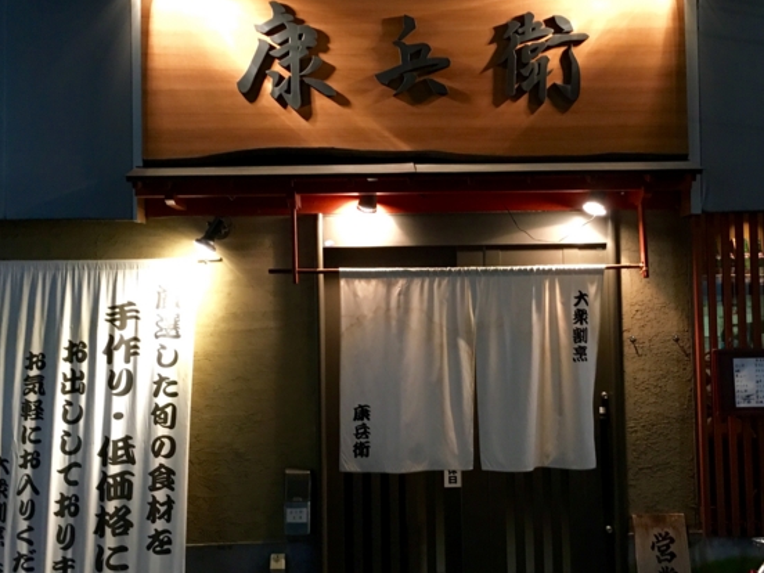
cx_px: 412
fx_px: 927
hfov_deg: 44.8
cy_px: 271
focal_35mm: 42
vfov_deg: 34.3
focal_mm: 4.15
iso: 200
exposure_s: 1/17
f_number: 2.2
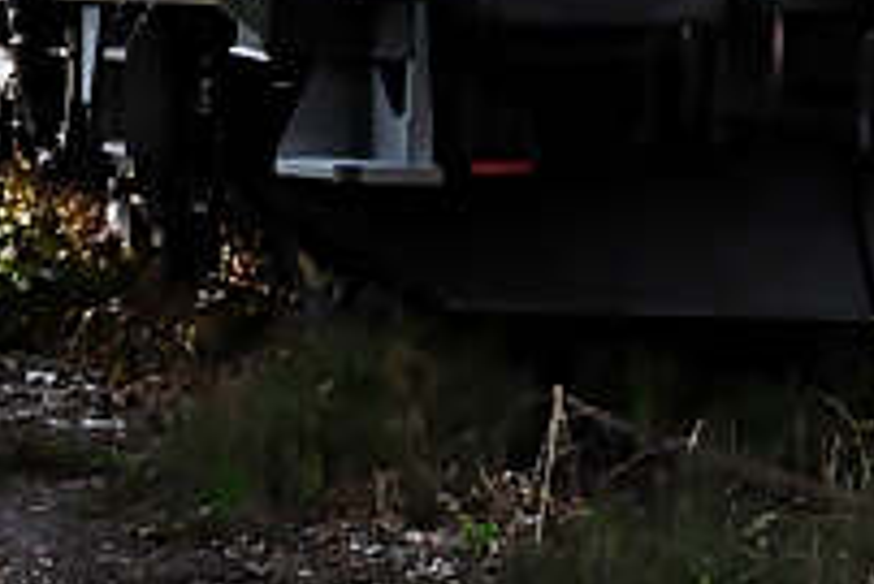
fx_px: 4324
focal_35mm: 178
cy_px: -370
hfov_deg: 11.5
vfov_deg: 7.6
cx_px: 506
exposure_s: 1/125
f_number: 11
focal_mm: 30
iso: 200
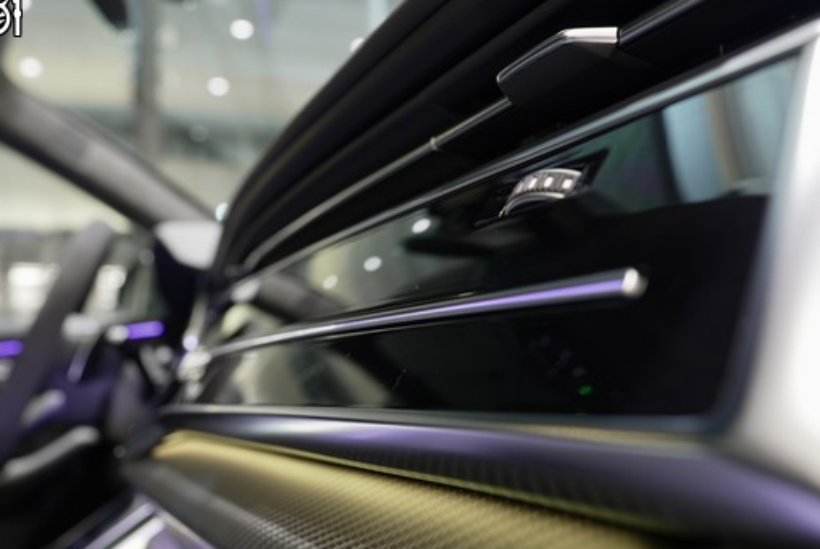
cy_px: 377
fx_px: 775
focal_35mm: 34
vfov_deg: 38.4
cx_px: 371
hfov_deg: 55.6
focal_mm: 24
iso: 100
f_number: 5.6
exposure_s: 2
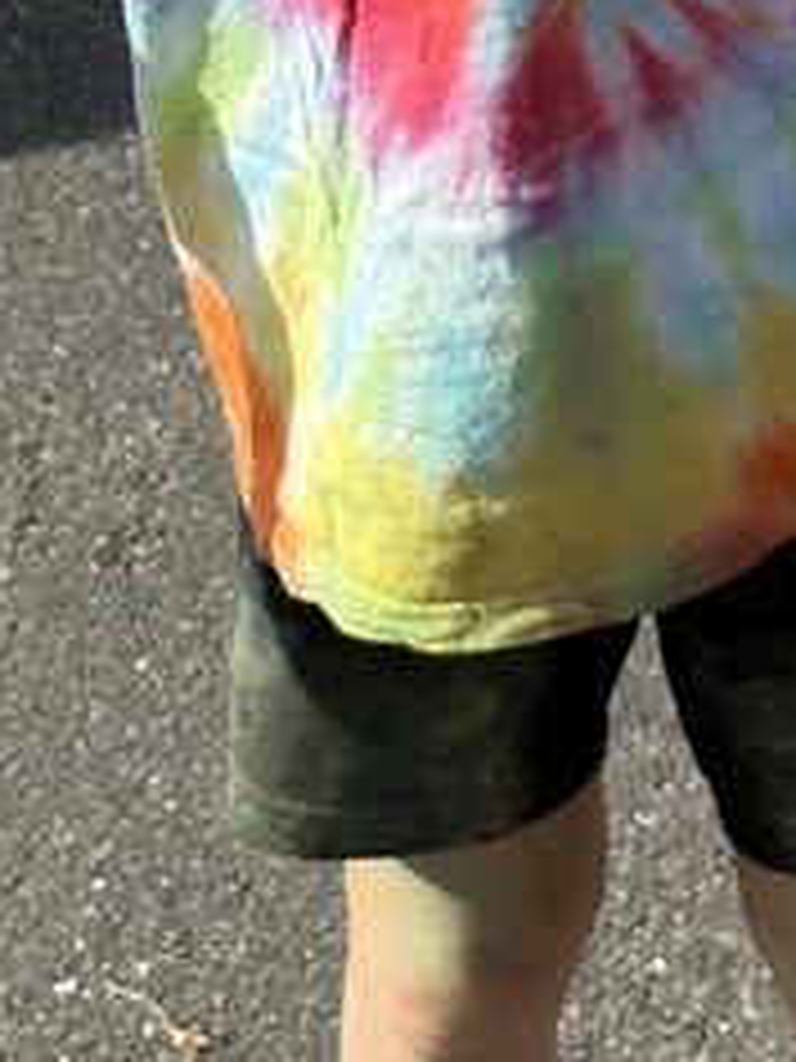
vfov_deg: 16.7
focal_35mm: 113
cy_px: -225
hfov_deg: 13.0
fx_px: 3465
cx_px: 738
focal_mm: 5.7
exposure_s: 1/2513
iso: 50
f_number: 1.5
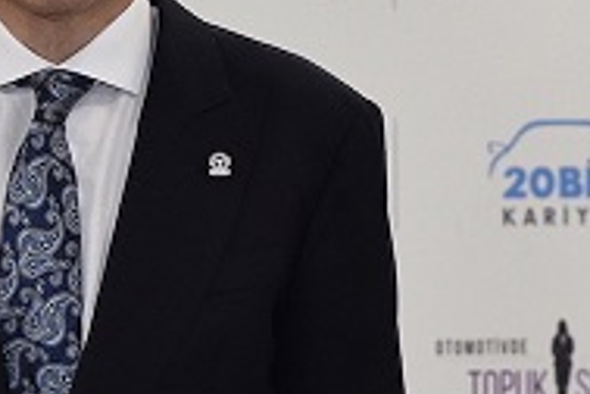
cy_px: 247
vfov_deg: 5.7
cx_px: -557
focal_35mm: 240
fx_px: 3933
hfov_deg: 8.2
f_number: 5.6
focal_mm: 55
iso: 2500
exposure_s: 1/160
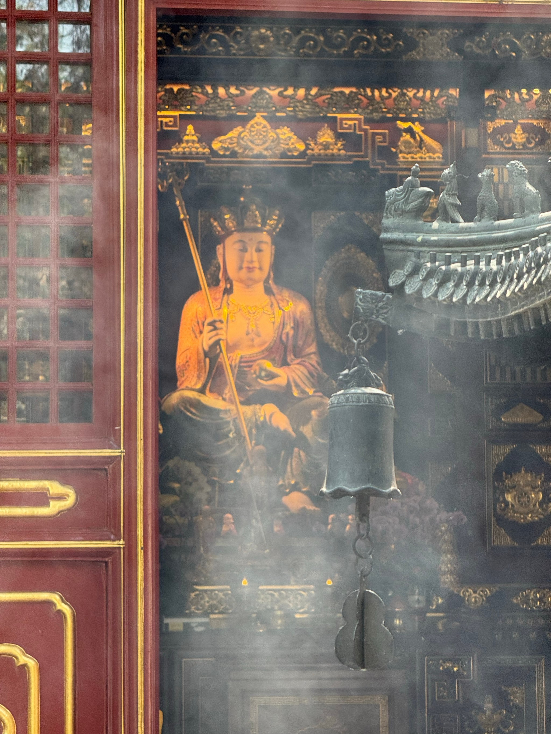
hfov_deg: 12.3
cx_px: 276
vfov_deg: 16.4
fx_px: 2546
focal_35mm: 120
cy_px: 367
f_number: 2.8
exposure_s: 1/99
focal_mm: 15.66
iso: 80
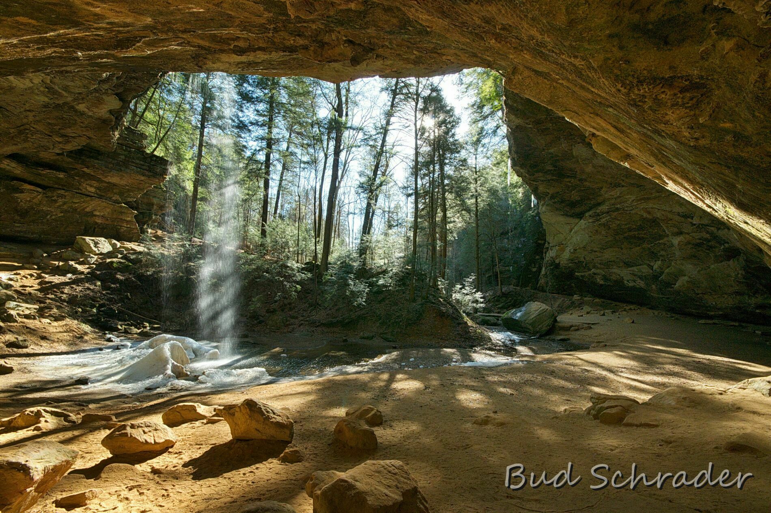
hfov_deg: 100.4
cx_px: 386
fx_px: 321
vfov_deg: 77.2
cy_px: 256
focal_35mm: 15
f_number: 14
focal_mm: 10
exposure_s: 1/40
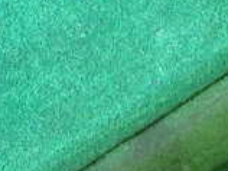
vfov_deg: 15.3
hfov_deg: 18.7
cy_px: 155
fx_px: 625
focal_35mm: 95
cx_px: 323
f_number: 2
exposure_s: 1/125
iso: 800
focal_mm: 4.5
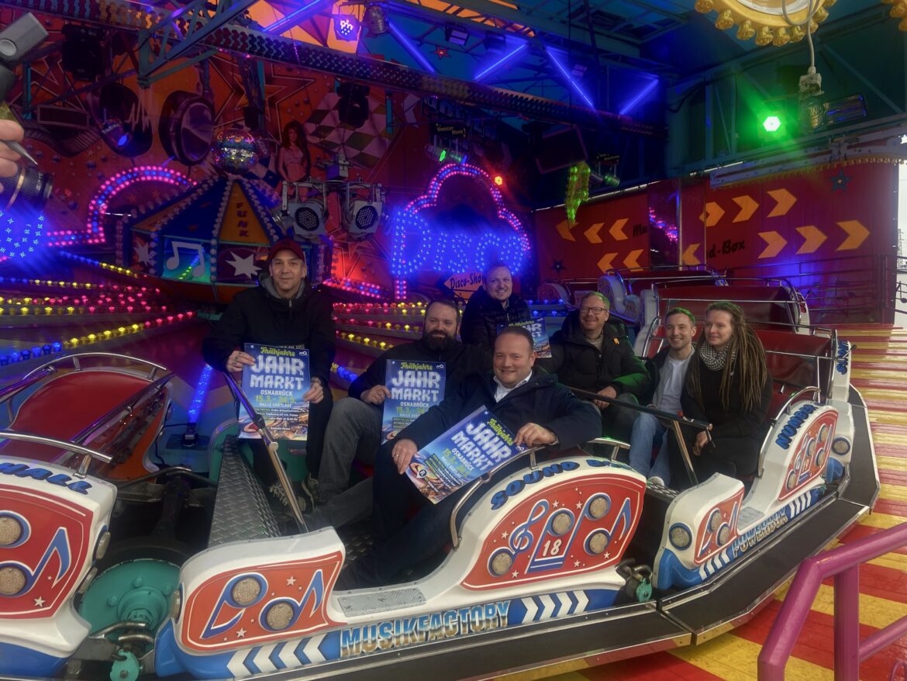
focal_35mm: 26
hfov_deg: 67.3
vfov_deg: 53.1
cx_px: 454
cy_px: 340
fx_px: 681
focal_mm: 4.25
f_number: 1.8
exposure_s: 1/122
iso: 32
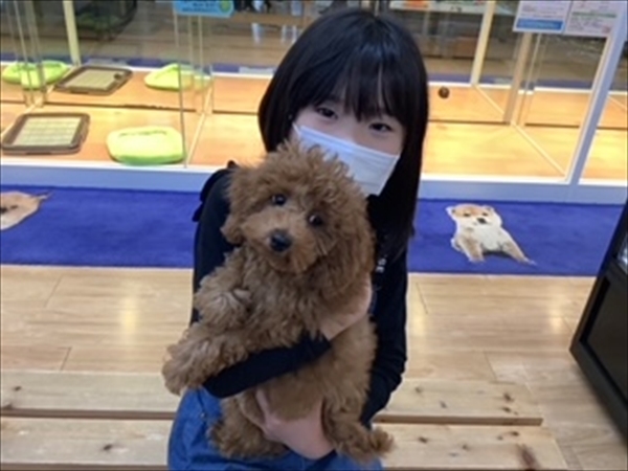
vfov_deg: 45.4
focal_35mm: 31
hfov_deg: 58.4
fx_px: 562
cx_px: 314
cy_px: 236
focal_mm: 3.3
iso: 125
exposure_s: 1/60
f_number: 2.4
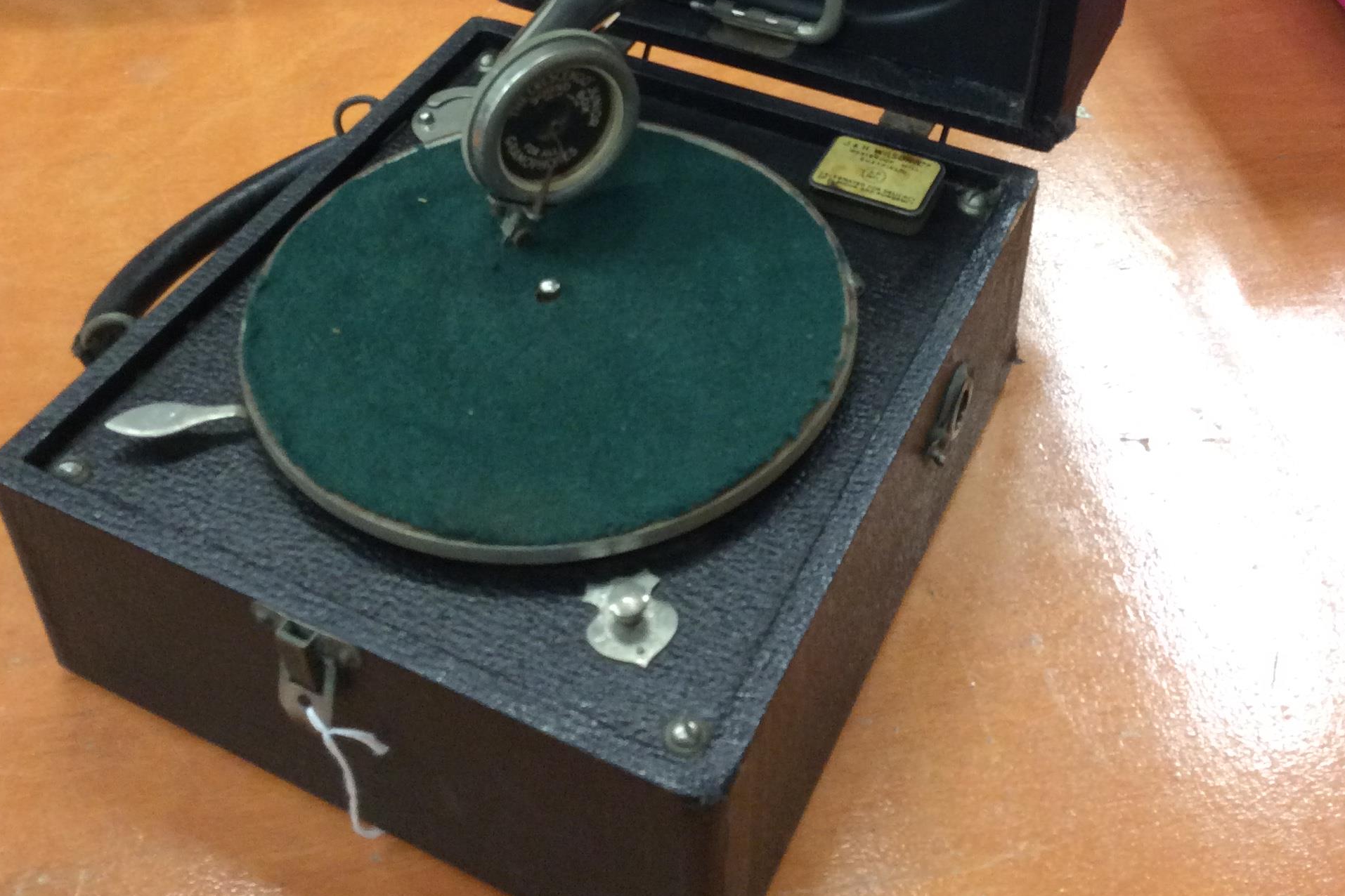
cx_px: 675
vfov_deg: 28.9
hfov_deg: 43.6
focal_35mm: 45
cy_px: 129
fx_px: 1681
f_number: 2.4
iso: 160
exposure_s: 1/25
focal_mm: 3.3
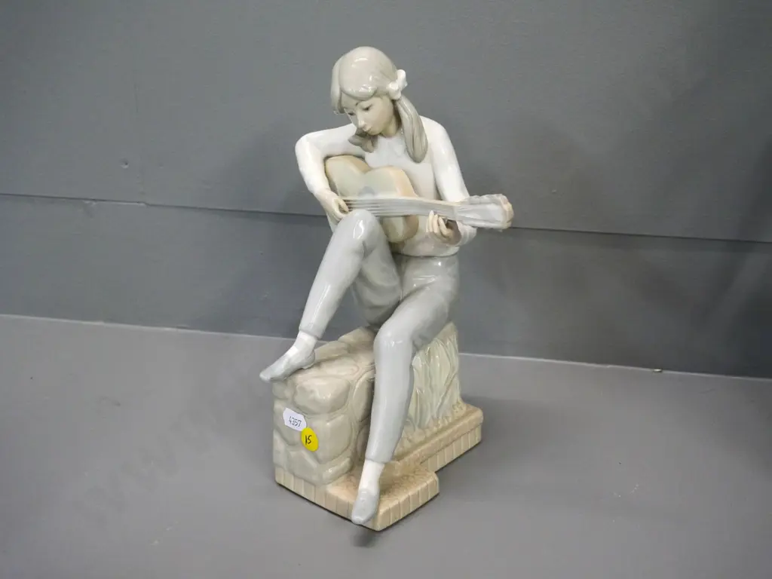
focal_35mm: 44
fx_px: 981
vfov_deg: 32.9
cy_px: 290
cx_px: 386
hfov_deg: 42.9
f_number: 5.6
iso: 3200
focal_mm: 22
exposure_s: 1/125
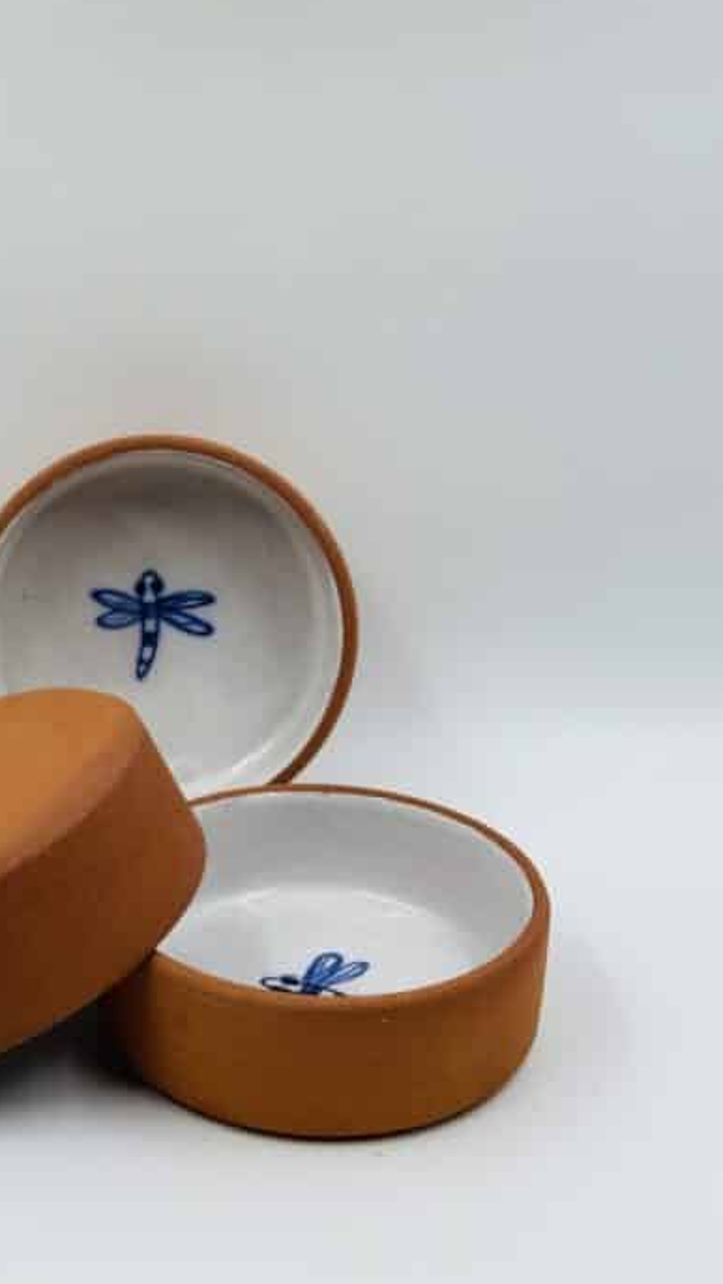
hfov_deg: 19.6
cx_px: 165
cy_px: 648
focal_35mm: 61
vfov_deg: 34.4
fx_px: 2078
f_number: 1.78
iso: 64
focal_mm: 6.86
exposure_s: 1/491
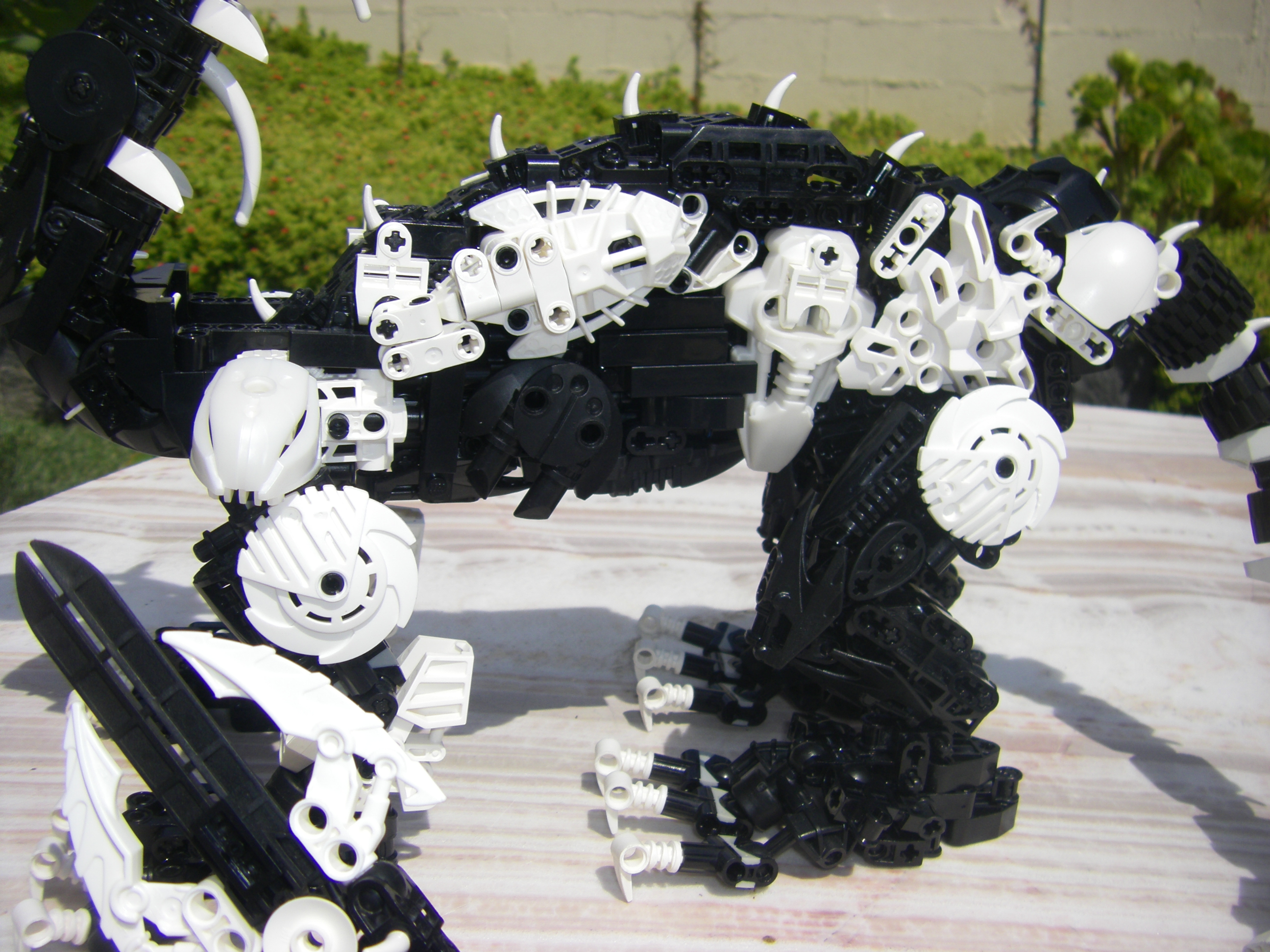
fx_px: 1394
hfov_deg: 49.0
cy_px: 476
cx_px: 635
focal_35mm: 38
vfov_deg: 37.7
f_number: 7
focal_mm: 6.3
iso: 64
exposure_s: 1/500
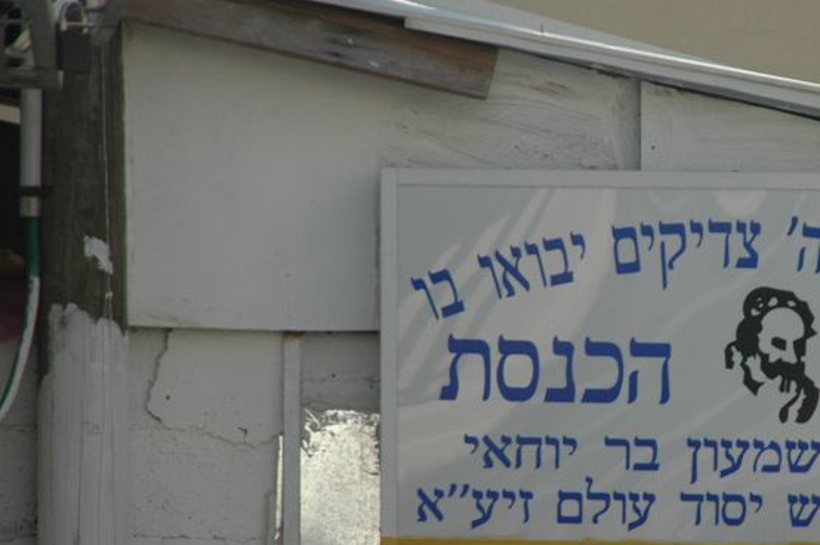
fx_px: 9781
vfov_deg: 3.2
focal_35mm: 430
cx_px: 721
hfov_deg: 4.8
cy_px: 380
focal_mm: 155
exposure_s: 1/640
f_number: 7.1
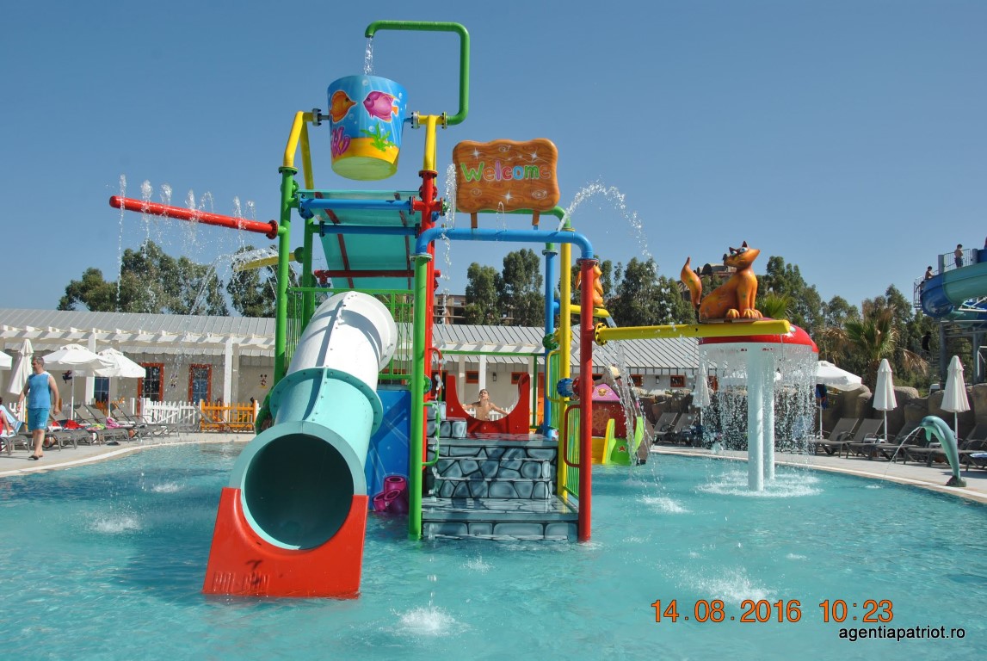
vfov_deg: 43.7
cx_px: 494
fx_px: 824
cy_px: 330
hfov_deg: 61.9
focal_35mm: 30
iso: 100
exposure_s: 1/320
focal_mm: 20
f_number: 9
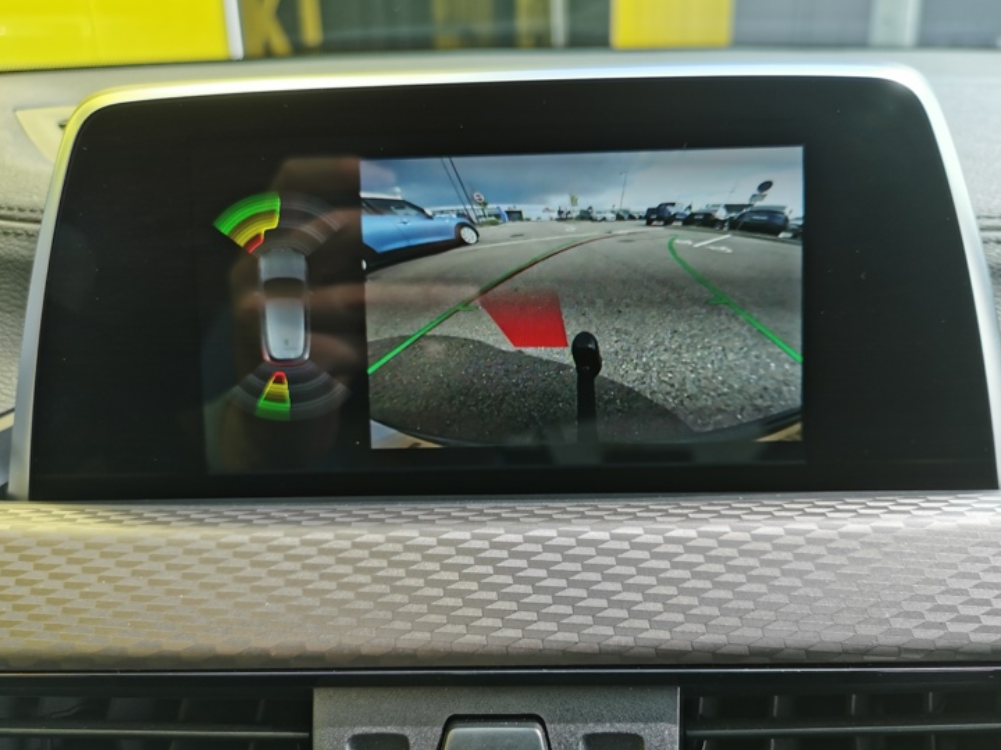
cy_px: 406
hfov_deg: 59.9
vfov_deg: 46.8
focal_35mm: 30
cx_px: 519
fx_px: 868
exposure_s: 1/406
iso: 50
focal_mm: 5.58
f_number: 1.8
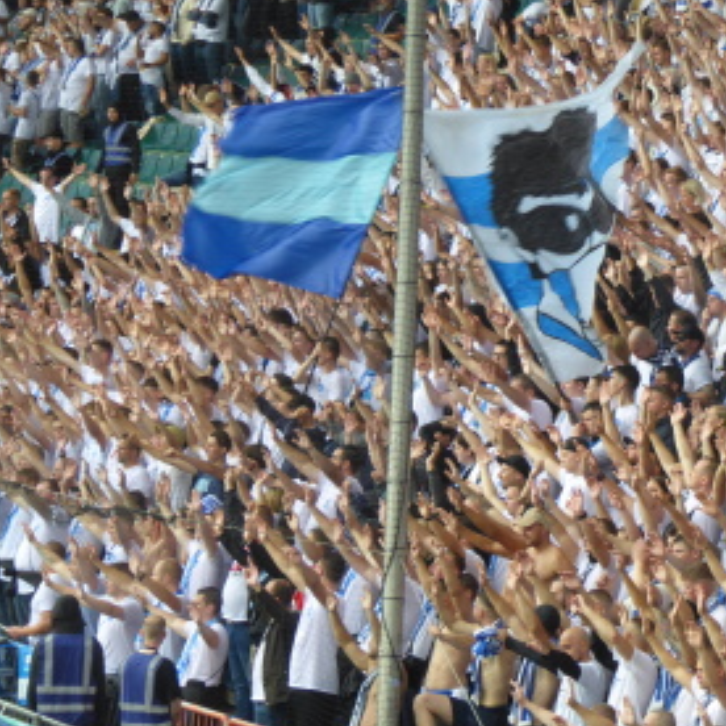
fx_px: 4888
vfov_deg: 8.5
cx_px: 505
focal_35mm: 206
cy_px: 318
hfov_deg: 8.5
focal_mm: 25.6
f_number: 5.4
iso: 125
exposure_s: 1/80
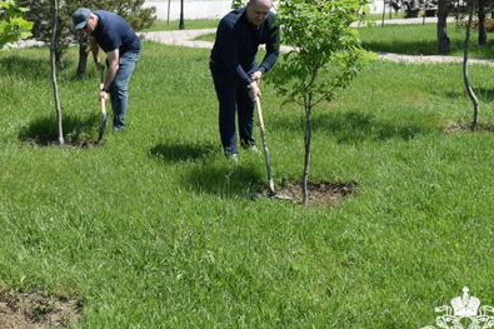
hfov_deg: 33.8
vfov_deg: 23.7
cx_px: 83
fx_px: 782
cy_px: 125
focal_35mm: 57
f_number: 9
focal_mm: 20
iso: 200
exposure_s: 1/320
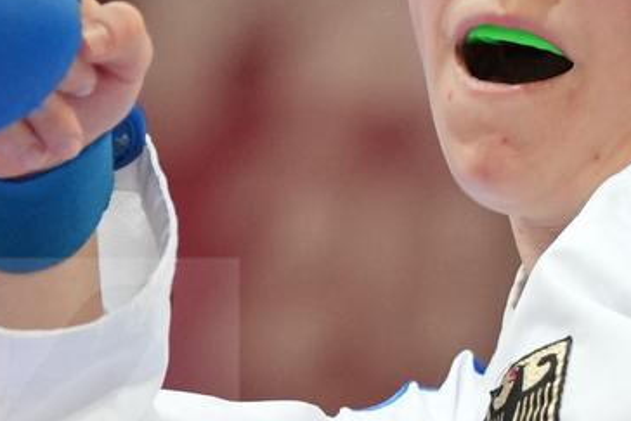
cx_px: 759
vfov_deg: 1.0
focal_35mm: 1373
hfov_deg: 1.5
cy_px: 452
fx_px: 24074
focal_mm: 200
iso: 2000
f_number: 2.8
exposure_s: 1/1000
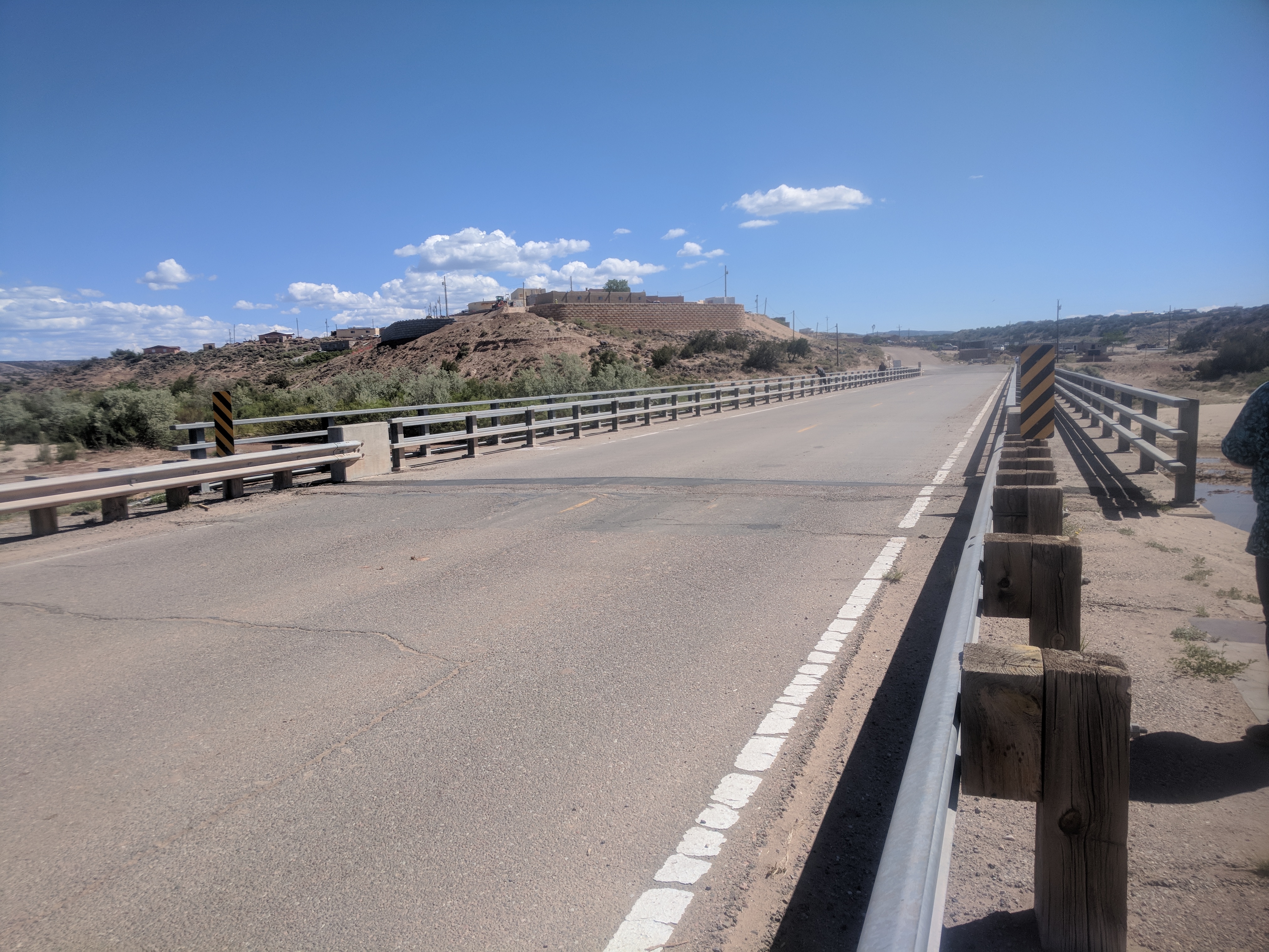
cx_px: 634
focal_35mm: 26
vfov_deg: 53.1
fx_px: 953
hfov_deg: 67.3
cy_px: 476
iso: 51
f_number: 2
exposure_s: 1/2387
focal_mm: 4.67
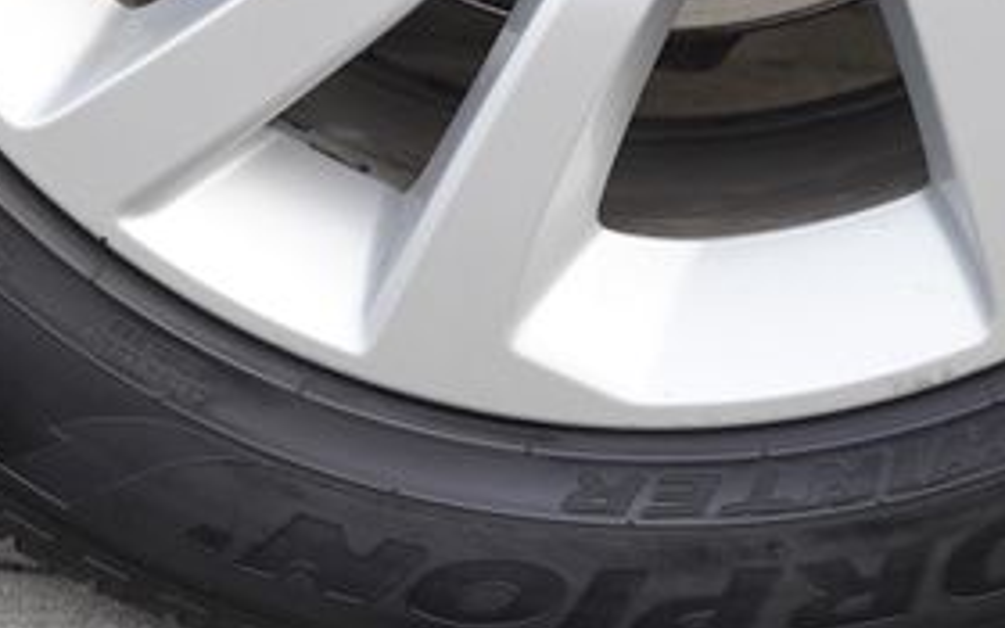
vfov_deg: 10.0
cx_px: 607
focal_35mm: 123
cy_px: -547
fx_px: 3369
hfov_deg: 17.0
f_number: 4
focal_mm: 33
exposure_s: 1/60
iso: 125
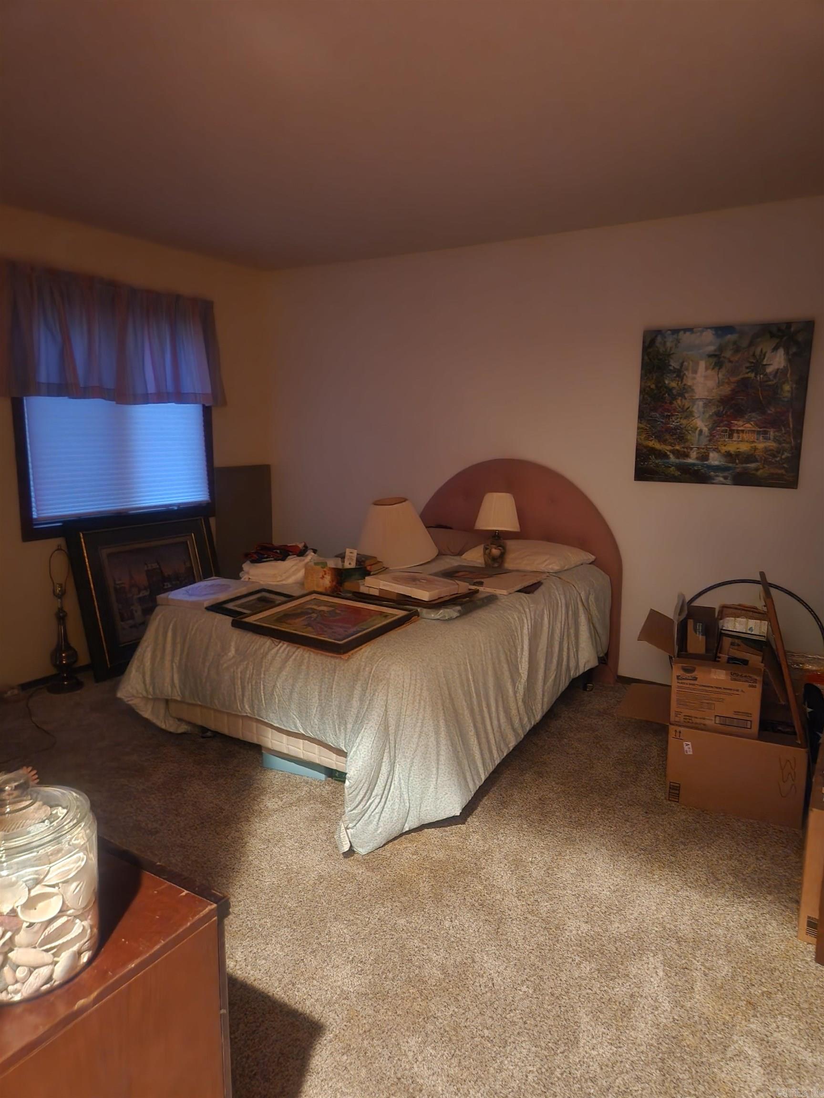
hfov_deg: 58.9
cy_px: 549
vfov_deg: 73.9
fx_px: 730
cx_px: 412
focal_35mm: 23
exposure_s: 1/9.99
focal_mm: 5.4
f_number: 1.8
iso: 640
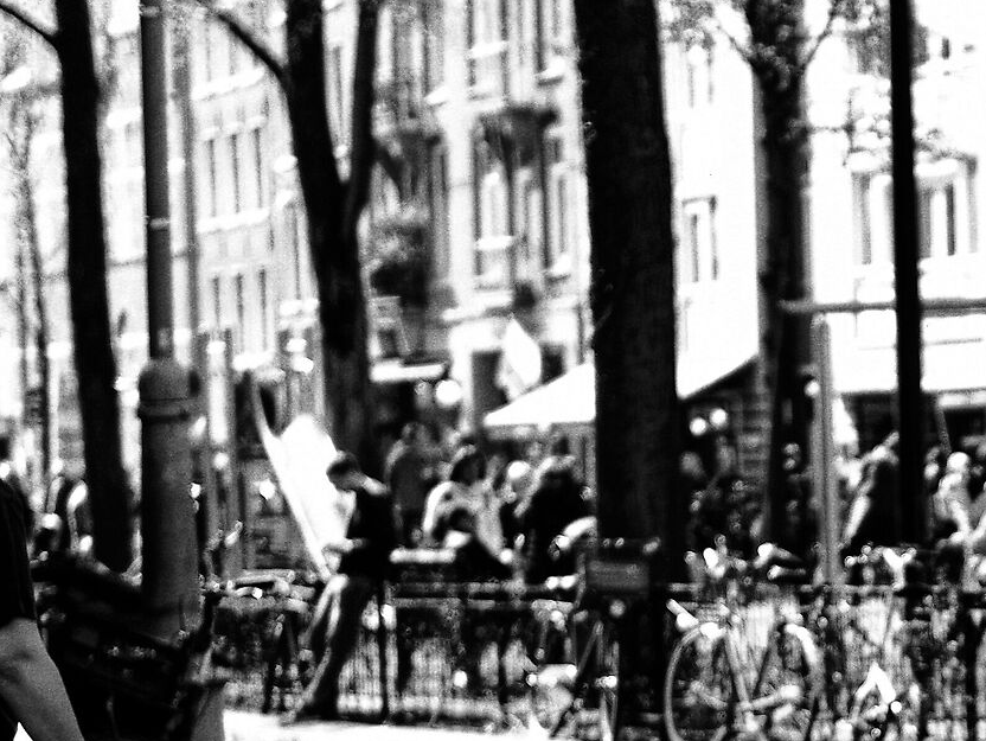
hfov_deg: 11.2
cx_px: 1165
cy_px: 884
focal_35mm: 173
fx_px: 4931
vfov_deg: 8.5
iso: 200
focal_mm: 30
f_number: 1.4
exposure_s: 1/4000
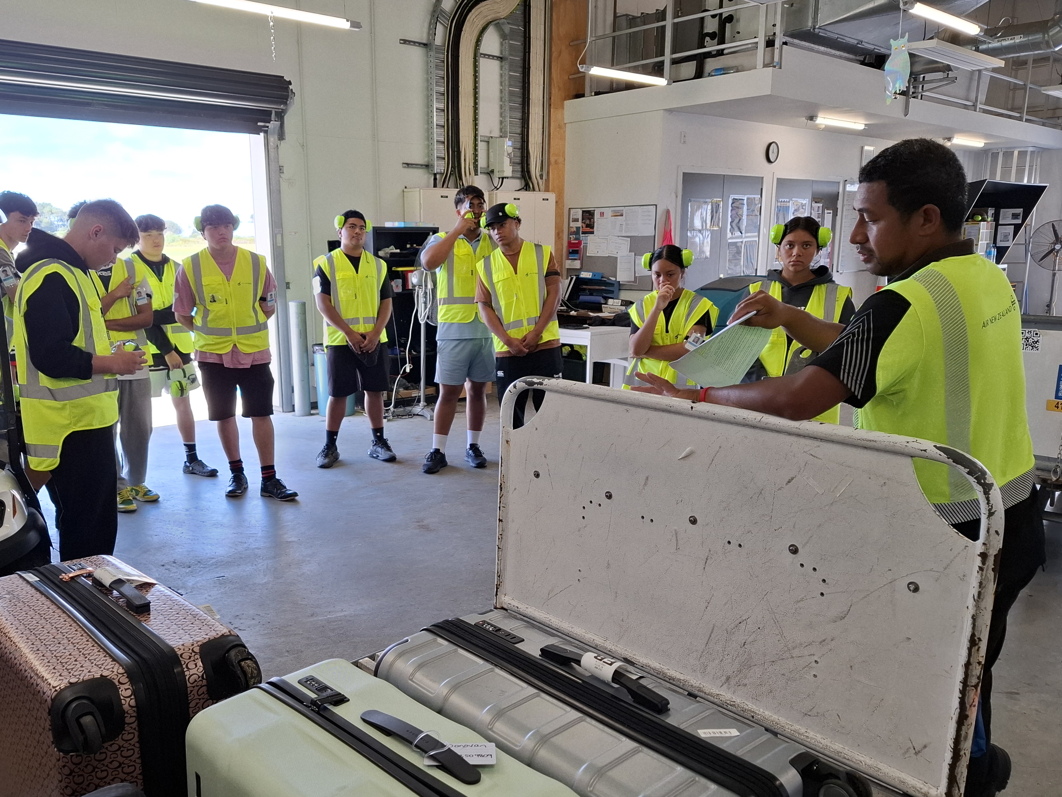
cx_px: 454
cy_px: 424
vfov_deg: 49.7
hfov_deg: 63.1
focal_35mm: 28
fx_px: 859
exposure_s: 1/120
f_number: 1.8
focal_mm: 5.54
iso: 64
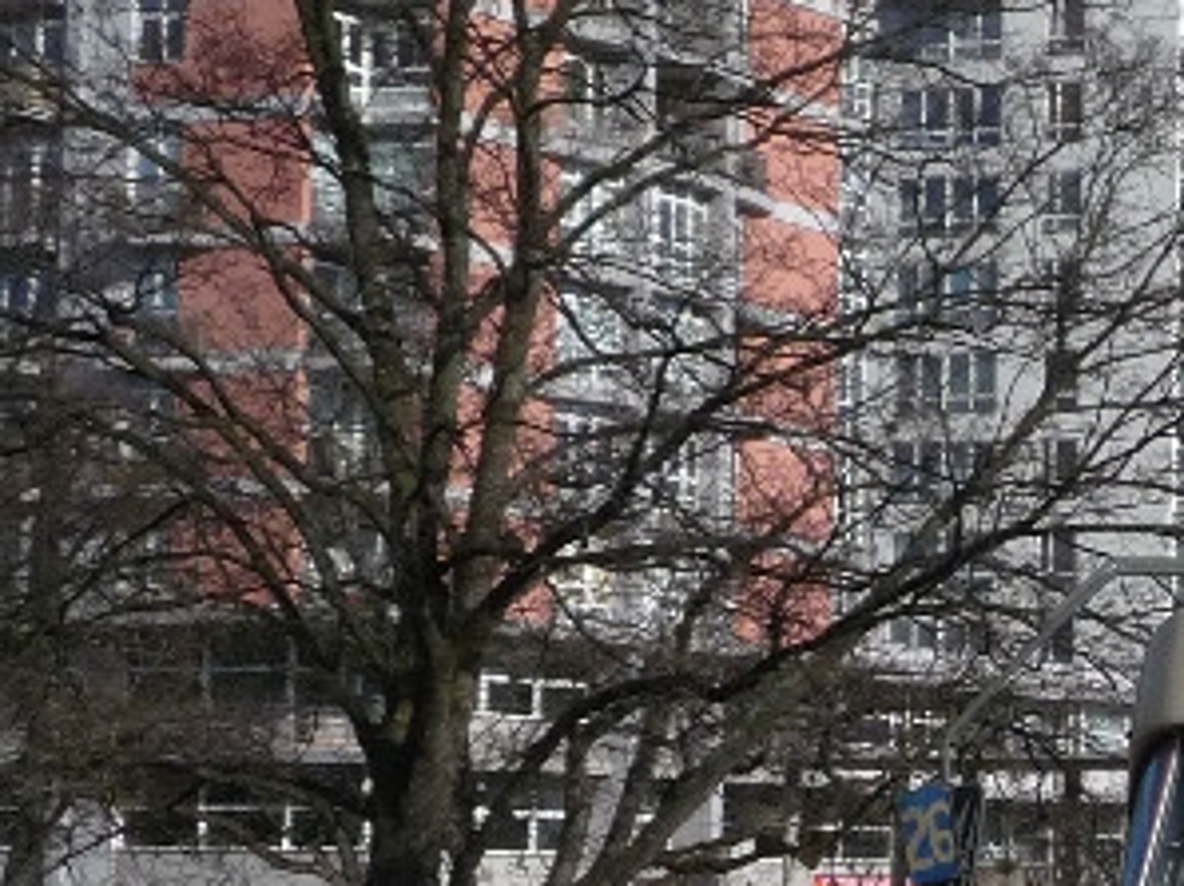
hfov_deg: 14.9
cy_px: 664
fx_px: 4135
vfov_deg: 12.2
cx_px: 1887
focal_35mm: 121
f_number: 9
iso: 200
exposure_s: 1/640
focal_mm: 6
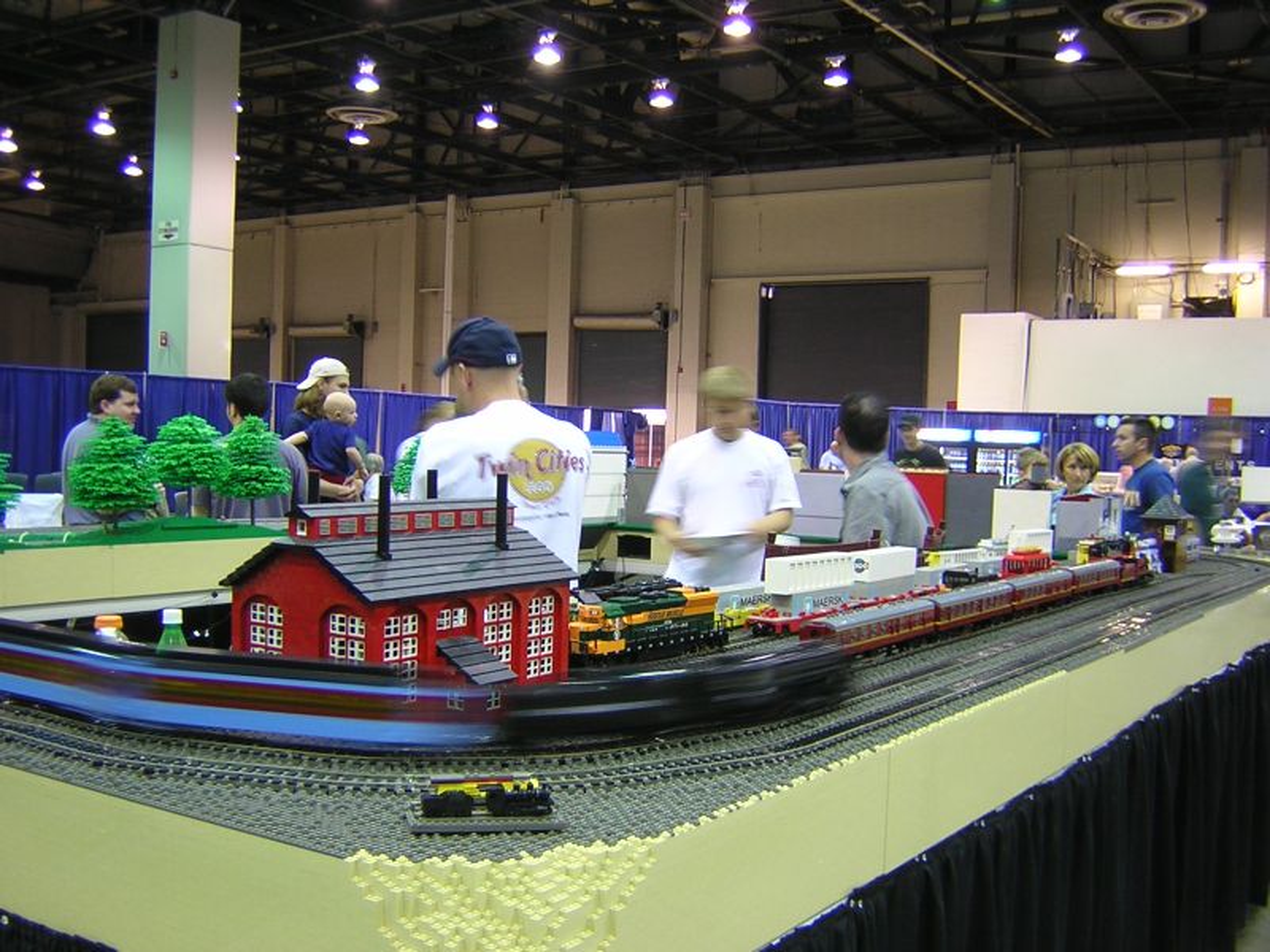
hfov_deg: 51.4
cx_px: 635
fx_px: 1321
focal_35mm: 36
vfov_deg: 39.7
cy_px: 476
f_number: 2.6
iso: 100
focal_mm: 4.7
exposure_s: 1/3.7
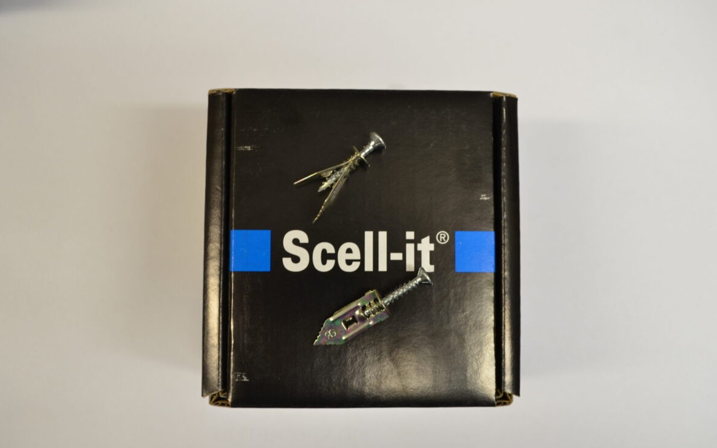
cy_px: 240
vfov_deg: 40.6
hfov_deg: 61.2
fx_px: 606
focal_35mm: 31
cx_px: 358
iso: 250
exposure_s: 1/25
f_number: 5.6
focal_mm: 20
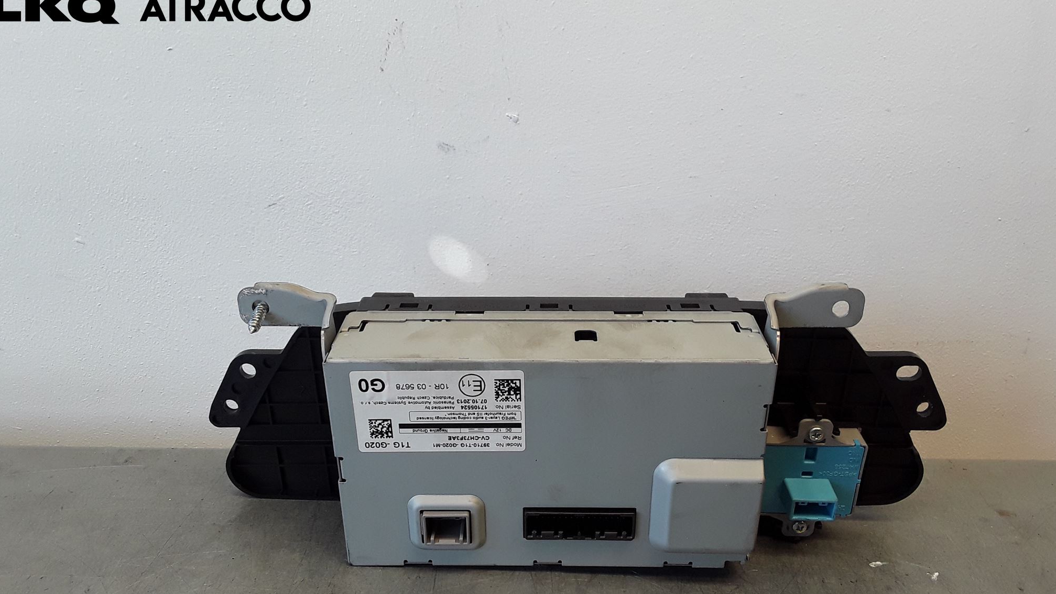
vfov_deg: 37.4
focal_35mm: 31
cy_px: 392
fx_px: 868
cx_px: 525
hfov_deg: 62.6
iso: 40
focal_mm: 2.91
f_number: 1.9
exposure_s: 1/155
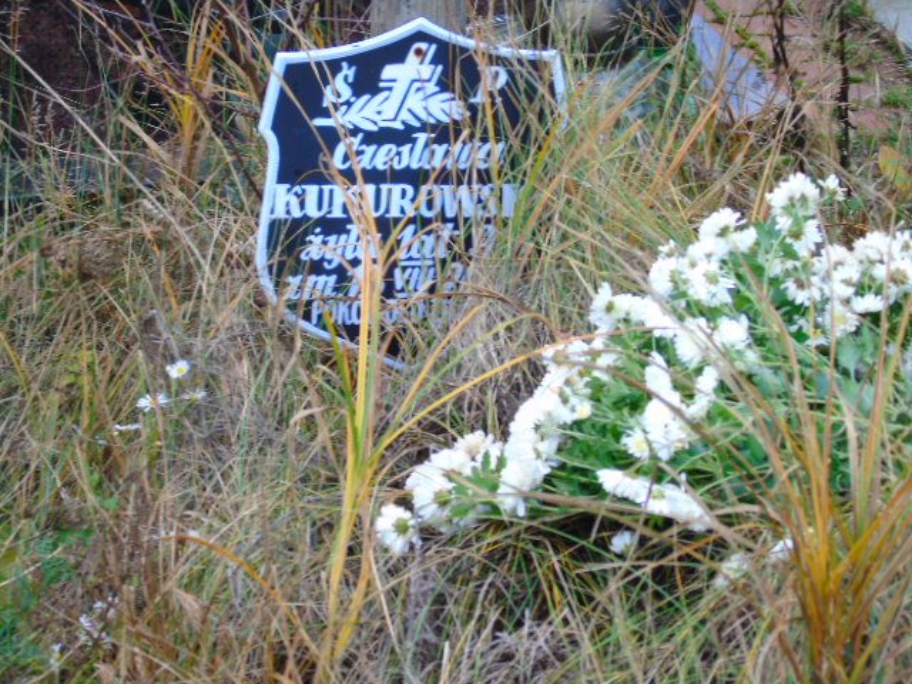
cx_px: 456
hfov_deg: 15.9
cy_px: 342
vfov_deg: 12.0
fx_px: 3267
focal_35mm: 124
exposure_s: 1/30
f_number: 4.6
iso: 100
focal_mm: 22
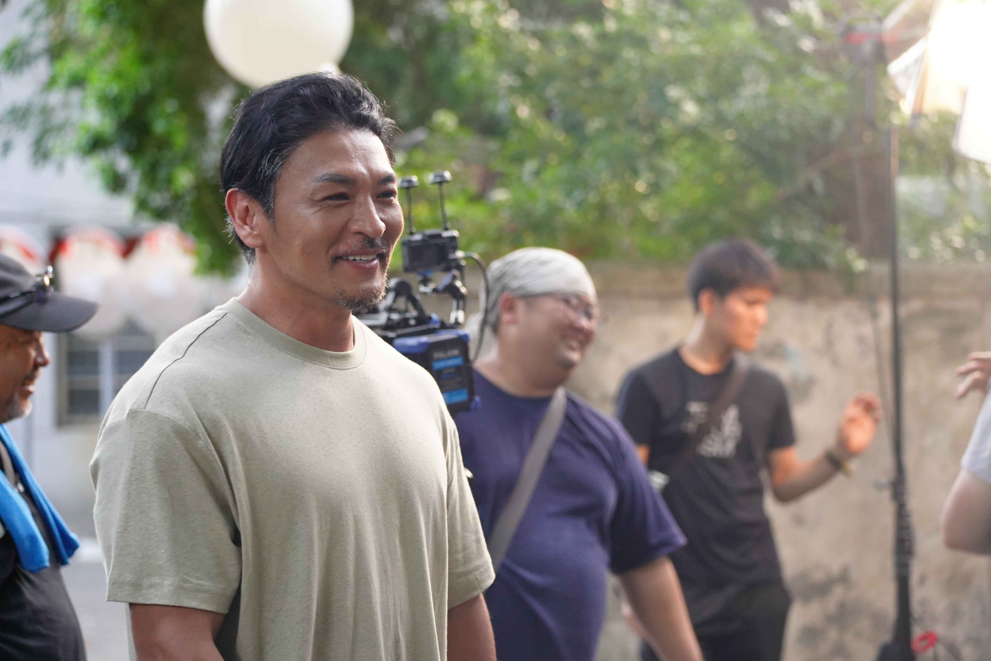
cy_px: 330
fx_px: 2863
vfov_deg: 13.2
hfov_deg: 19.6
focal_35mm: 104
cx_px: 496
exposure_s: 1/125
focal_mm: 104
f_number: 4.5
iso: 4000
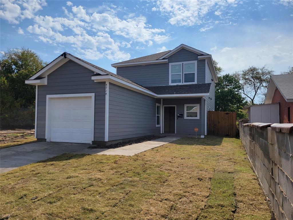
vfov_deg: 53.1
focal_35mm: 26
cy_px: 110
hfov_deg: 67.3
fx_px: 220
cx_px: 146
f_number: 1.8
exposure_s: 1/4616
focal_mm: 5.4
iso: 40
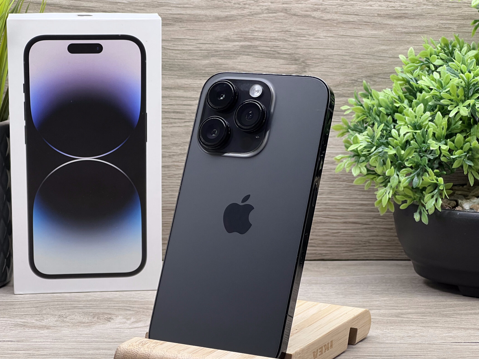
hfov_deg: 20.9
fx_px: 1301
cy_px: 199
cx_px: 219
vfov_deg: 15.7
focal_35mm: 94
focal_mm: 9
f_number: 2.8
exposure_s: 1/100
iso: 100
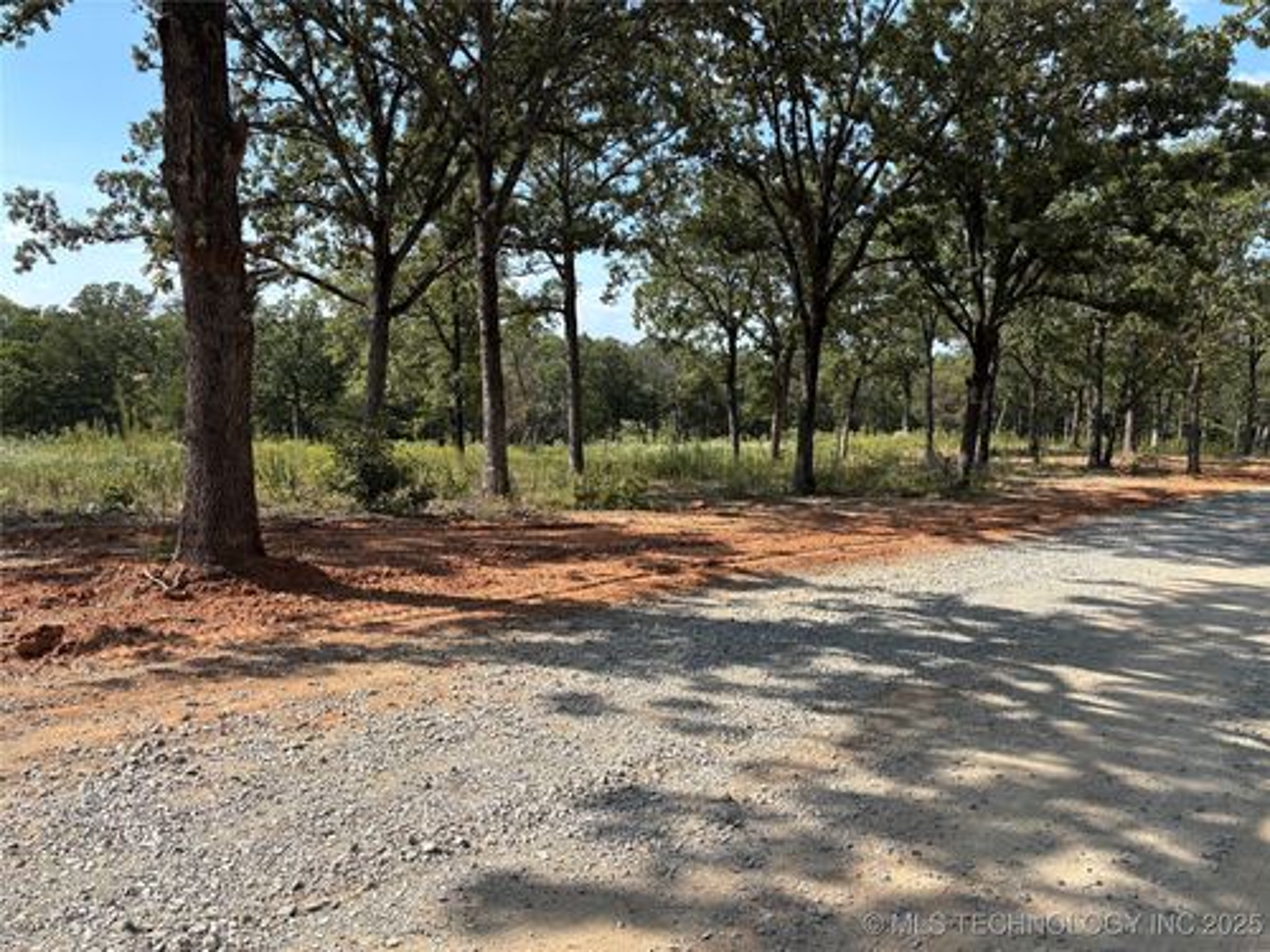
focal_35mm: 26
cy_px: 476
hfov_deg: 67.3
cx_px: 635
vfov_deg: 53.1
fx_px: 954
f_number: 1.6
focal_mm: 5.96
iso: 50
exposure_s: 1/1695
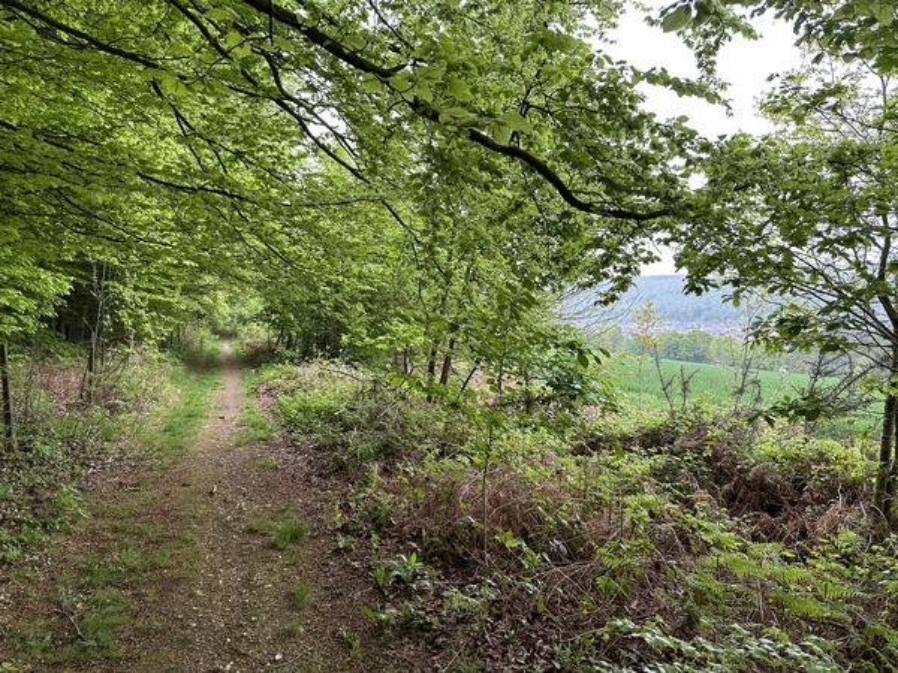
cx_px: 449
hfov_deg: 71.6
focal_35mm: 24
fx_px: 623
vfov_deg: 56.8
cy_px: 336
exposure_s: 1/218
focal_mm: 6.86
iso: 80
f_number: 1.78
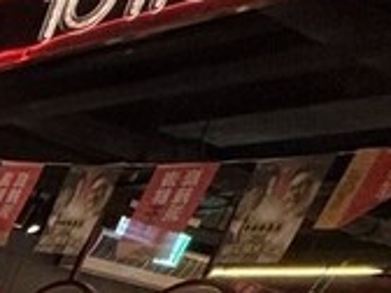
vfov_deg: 13.9
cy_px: 722
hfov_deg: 14.4
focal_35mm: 71
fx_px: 802
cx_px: -591
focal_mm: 2.22
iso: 200
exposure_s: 1/104
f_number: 2.2
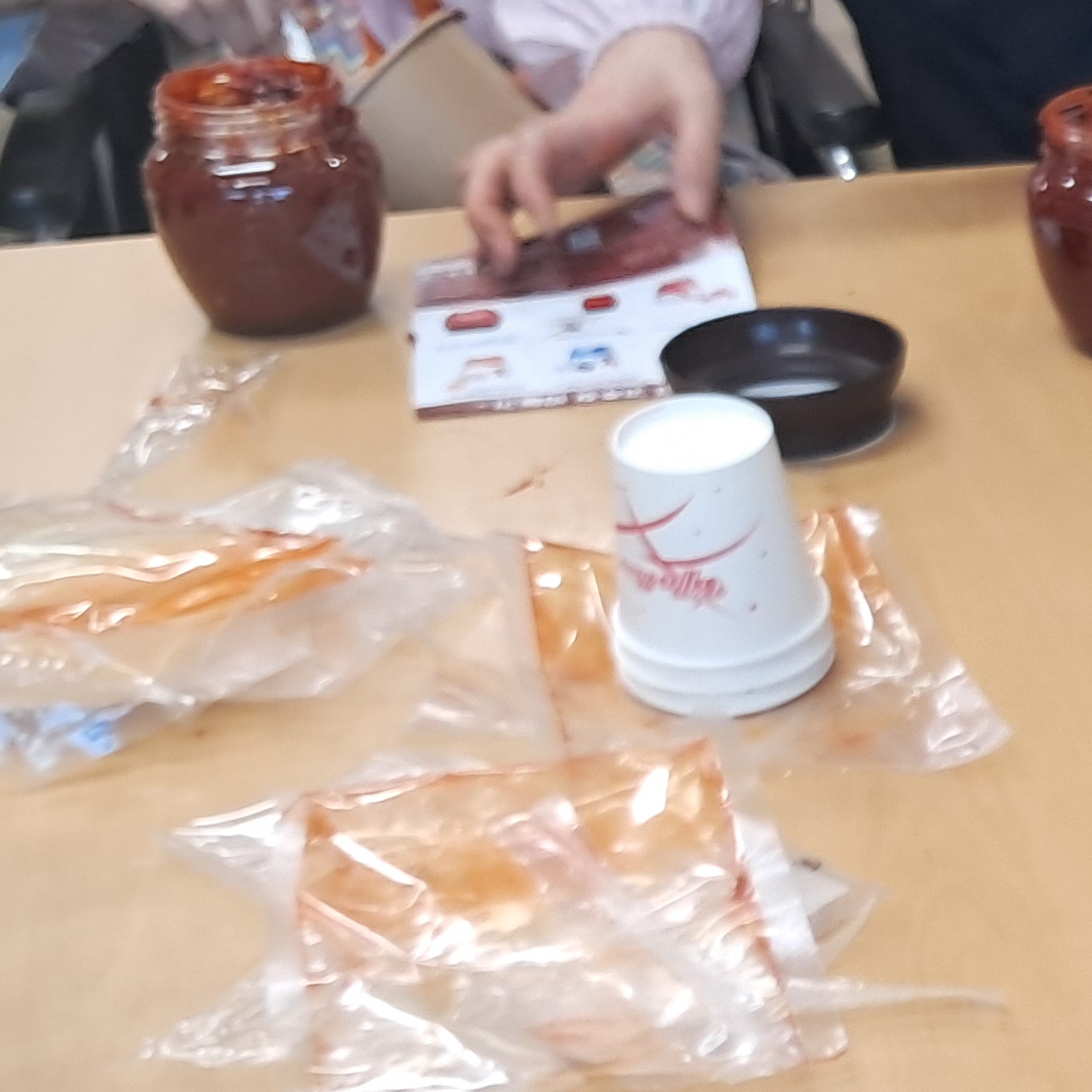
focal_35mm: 87
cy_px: 824
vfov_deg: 19.8
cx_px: 1674
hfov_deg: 17.7
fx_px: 3105
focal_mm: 4
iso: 160
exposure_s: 1/60
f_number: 1.8
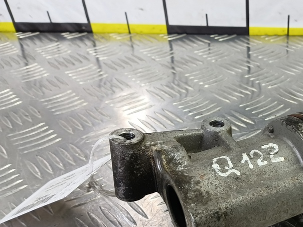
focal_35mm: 39
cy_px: 162
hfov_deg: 44.7
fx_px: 341
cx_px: 256
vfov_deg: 36.2
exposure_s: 1/50
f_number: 1.6
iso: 153
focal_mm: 4.11
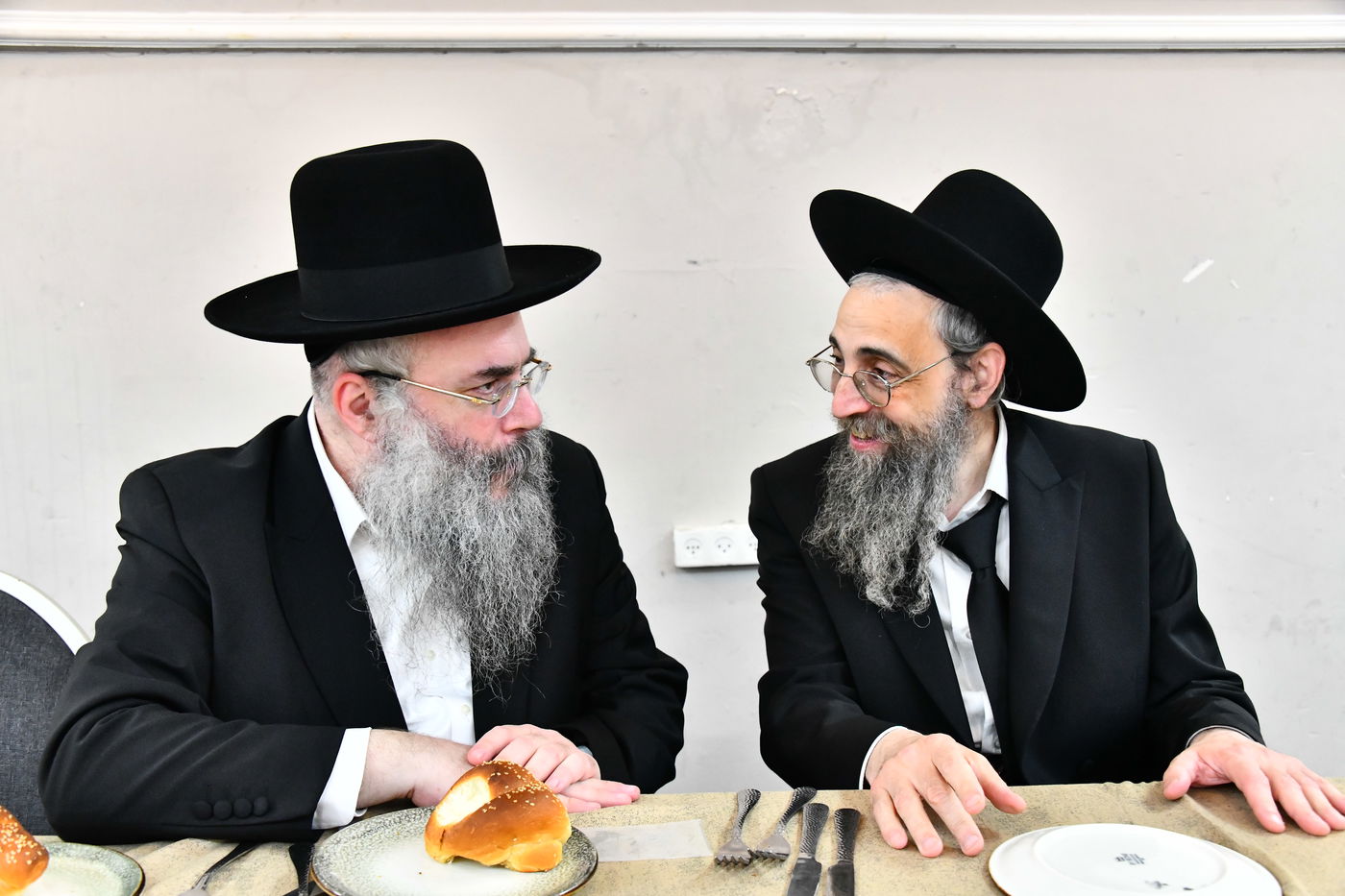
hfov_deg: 50.7
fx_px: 1419
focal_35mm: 38
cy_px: 448
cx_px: 672
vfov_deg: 35.0
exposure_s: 1/125
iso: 5000
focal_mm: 38
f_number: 5.6
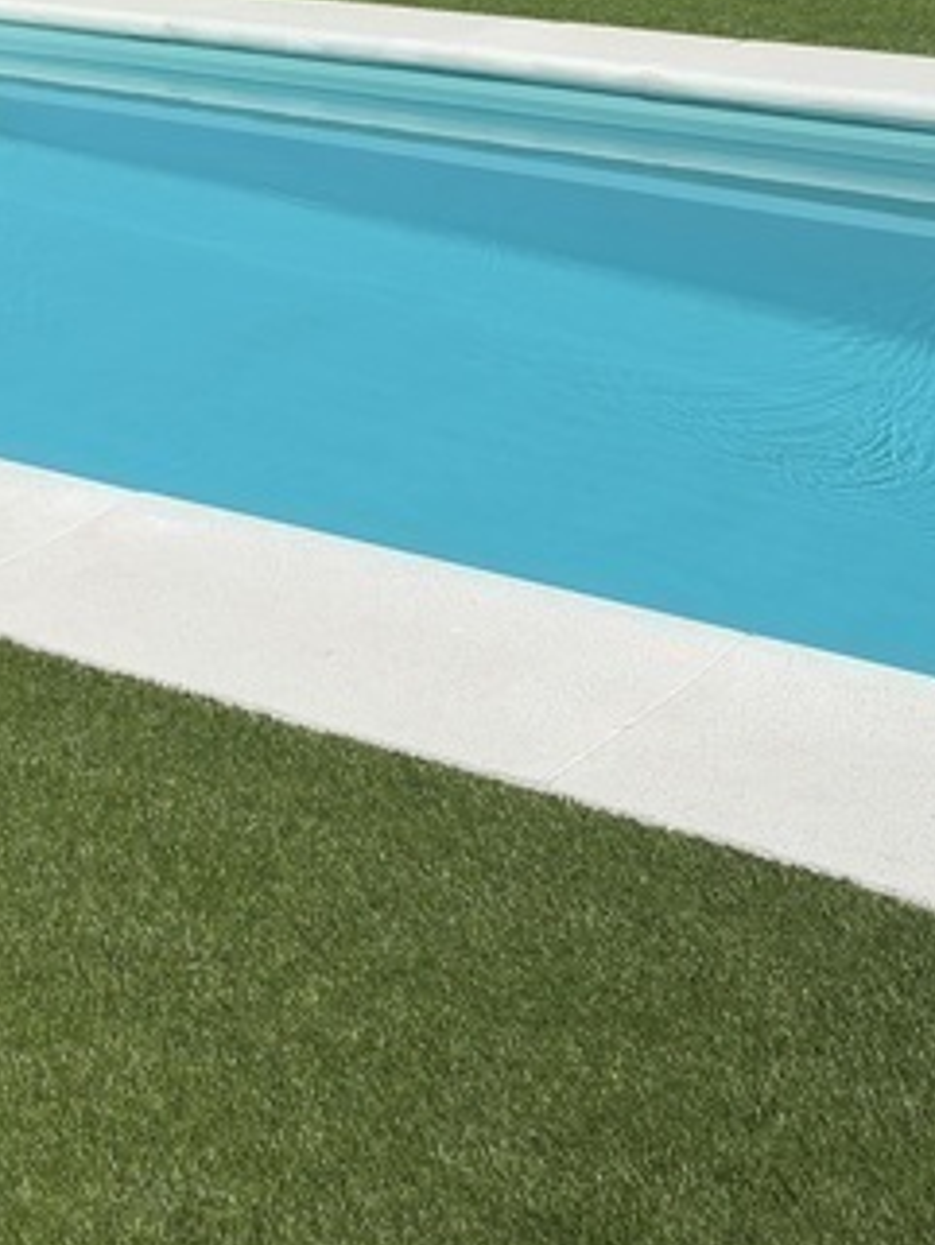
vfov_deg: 22.4
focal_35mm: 83
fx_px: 2987
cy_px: -70
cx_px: 357
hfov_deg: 17.8
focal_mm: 5.96
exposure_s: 1/5952
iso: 50
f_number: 1.6
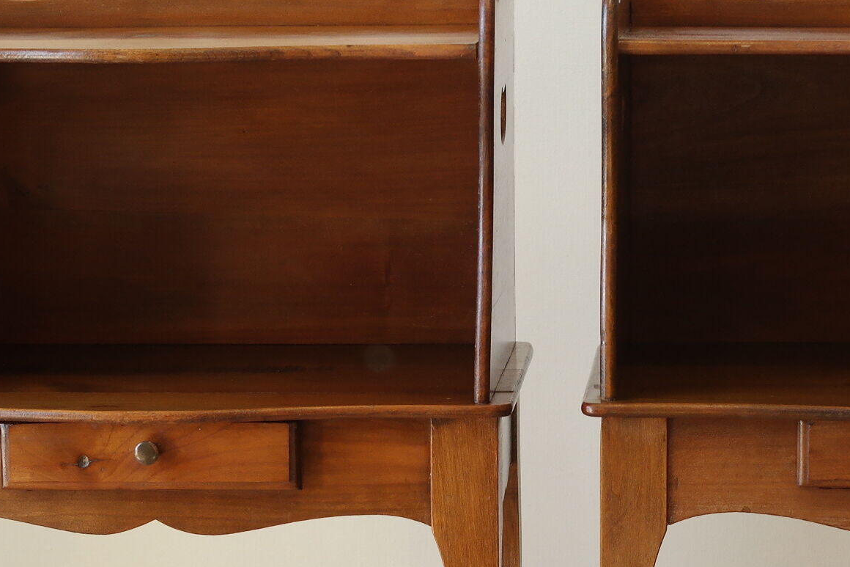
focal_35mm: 136
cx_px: 577
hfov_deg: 15.0
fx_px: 3210
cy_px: 491
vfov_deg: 10.0
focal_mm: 35
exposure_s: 1/25
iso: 400
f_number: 5.6
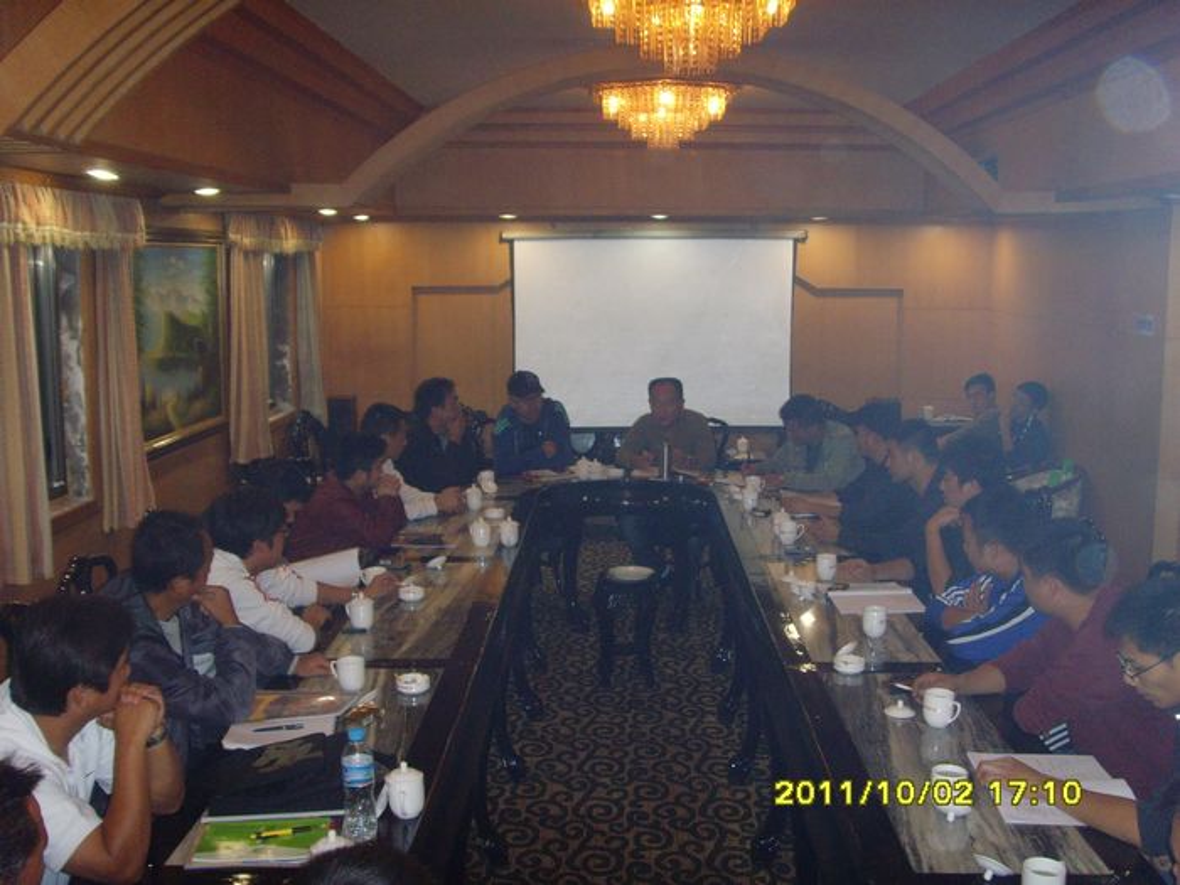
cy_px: 442
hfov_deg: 47.9
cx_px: 590
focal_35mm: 39
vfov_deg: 36.8
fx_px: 1329
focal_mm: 6.6
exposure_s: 1/45
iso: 200
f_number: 3.5
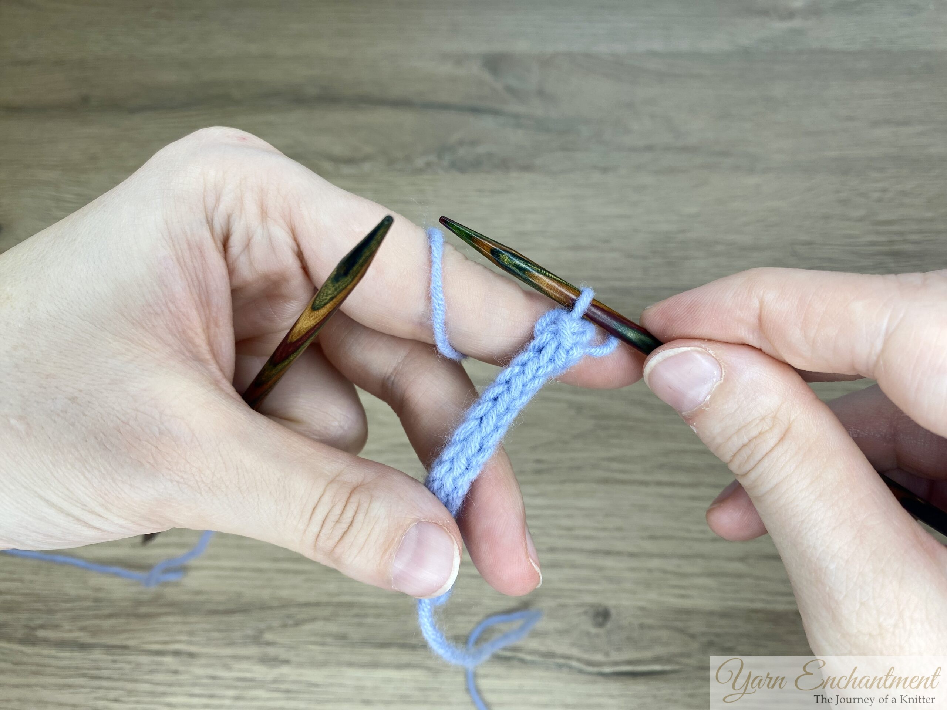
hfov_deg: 69.4
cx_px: 474
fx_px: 684
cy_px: 355
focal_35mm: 25
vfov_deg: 54.9
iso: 40
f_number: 1.8
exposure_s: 1/100
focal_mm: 4.25
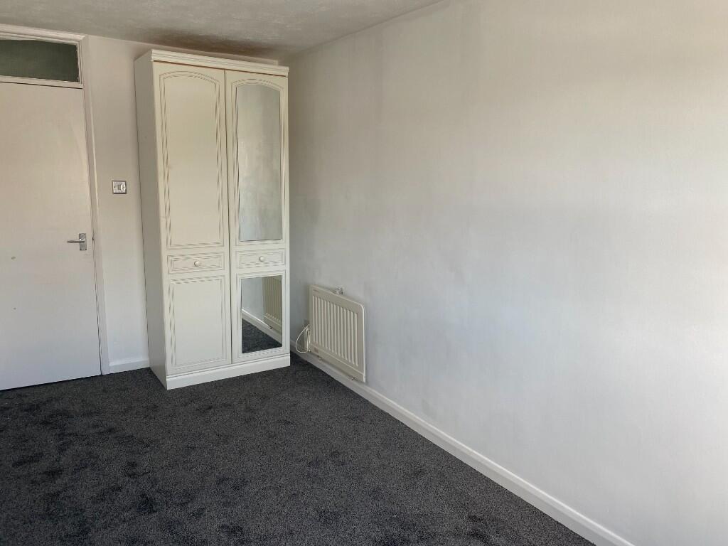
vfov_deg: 53.1
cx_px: 364
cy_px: 273
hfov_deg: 67.3
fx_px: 547
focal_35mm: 26
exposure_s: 1/121
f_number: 1.8
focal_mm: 4.25
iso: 80
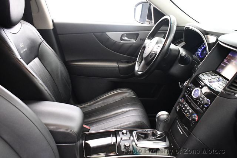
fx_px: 237
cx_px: 118
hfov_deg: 53.1
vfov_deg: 36.9
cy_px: 79
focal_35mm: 36
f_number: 3.5
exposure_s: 1/60
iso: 3200
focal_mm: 18
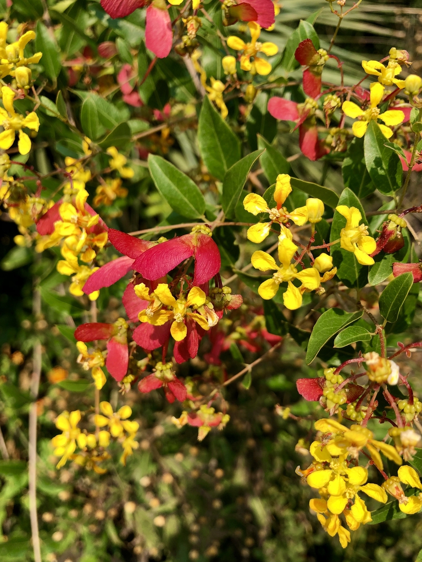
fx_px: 455
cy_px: 281
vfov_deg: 63.4
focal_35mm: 28
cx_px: 211
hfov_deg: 49.7
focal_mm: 3.99
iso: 20
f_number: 1.8
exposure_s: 1/1056
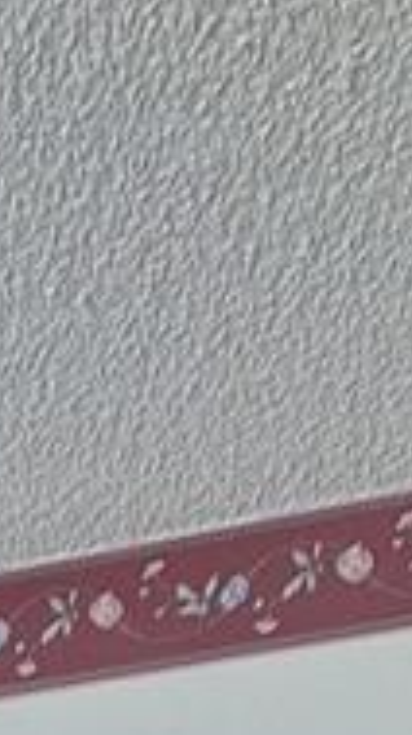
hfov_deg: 6.6
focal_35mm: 159
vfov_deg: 10.1
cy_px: 2189
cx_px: -983
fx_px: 3095
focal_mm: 5.54
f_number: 1.8
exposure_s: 1/40
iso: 100
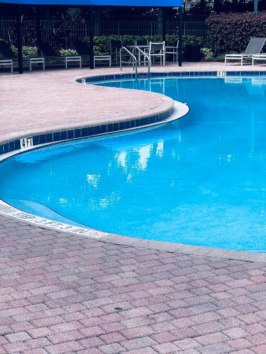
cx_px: 133
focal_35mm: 77
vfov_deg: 25.3
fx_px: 789
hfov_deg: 19.1
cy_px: 177
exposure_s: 1/303
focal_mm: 9
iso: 32
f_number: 2.8
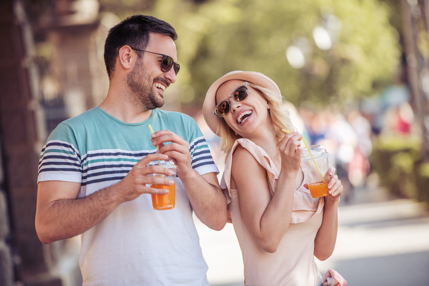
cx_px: 214
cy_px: 143
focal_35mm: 175
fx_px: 2086
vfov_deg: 7.8
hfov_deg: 11.7
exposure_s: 1/320
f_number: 2.8
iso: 125
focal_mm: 175
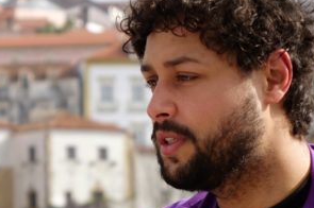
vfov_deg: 4.2
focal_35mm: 330
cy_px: 206
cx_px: 164
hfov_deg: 6.3
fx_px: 2875
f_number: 4
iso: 100
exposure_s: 1/640
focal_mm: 49.44
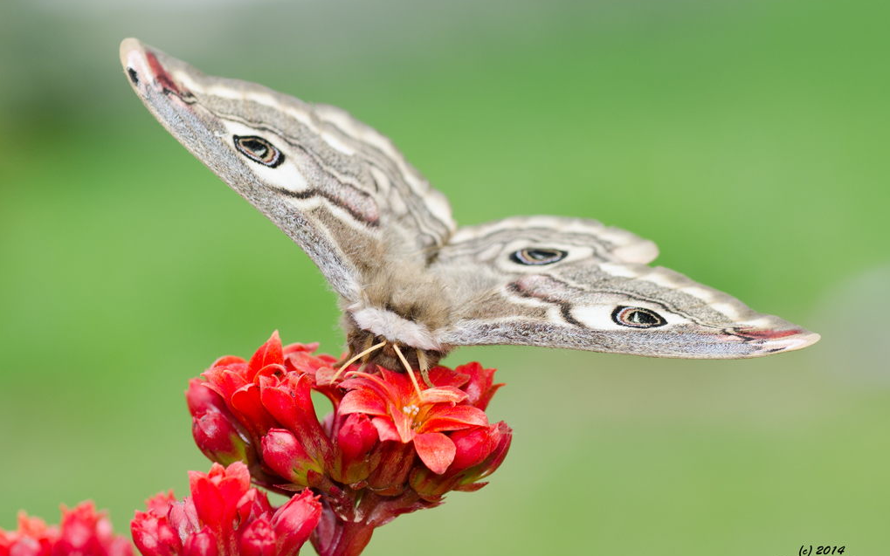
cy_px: 285
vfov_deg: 9.5
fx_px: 3347
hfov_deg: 15.1
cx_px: 445
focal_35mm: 138
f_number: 9
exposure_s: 1/250
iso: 200
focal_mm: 90
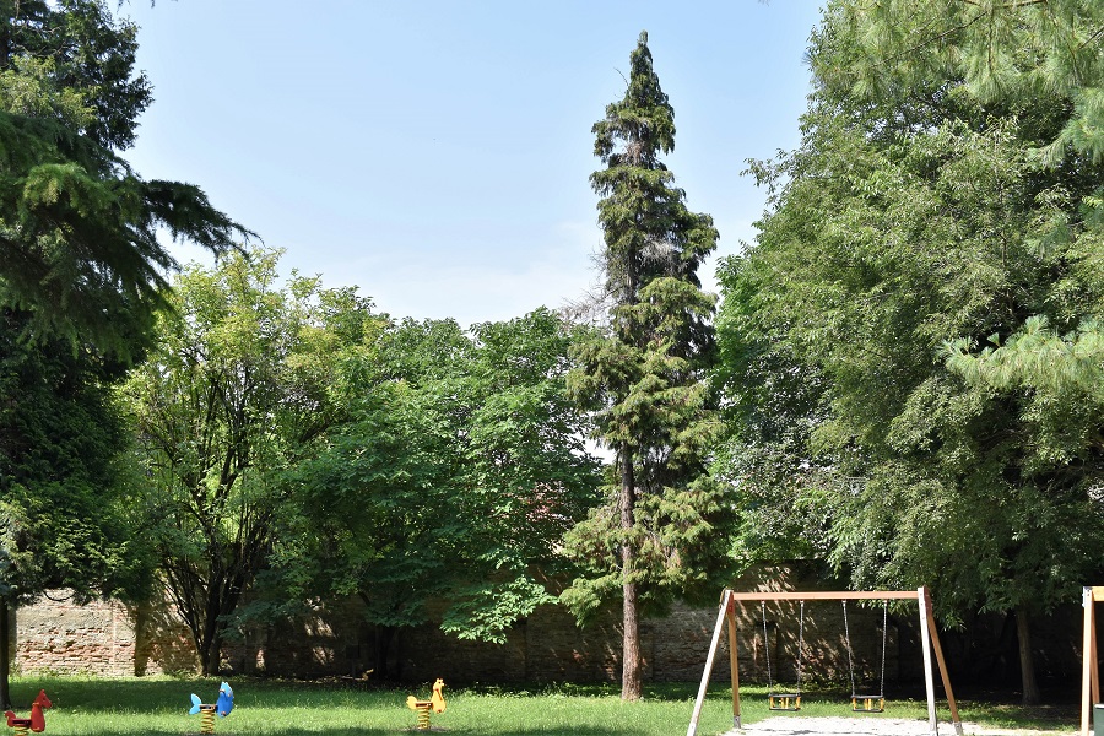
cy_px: 368
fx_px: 1380
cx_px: 552
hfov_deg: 43.6
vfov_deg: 29.9
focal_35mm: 45
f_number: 8
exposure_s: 1/320
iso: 200
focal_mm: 30
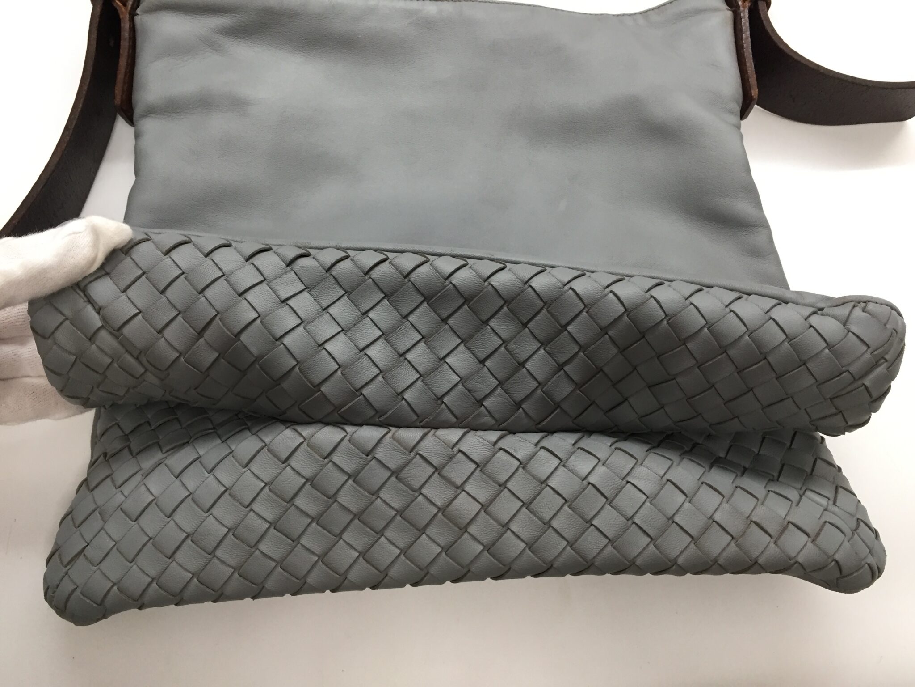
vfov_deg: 48.2
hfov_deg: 61.7
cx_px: 458
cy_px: 344
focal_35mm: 29
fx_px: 767
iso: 50
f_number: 2.2
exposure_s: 1/30
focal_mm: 4.15
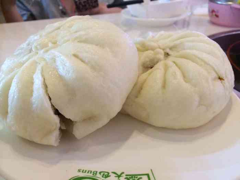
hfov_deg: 60.0
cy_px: 90
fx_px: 208
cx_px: 120
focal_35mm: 30
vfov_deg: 46.8
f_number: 2.2
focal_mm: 4.12
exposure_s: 1/24
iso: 320
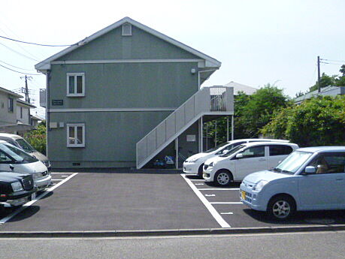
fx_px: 389
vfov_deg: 36.8
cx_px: 120
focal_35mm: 39
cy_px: 149
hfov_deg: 47.2
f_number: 9
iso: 800
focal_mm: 5
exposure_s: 1/1000
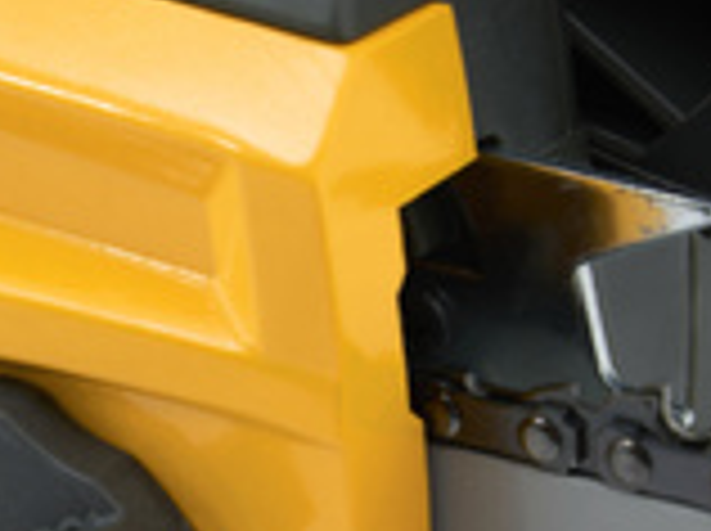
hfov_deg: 9.8
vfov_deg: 7.4
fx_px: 4102
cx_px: -50
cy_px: 626
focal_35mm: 200
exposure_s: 1/160
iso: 50
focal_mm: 73
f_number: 9
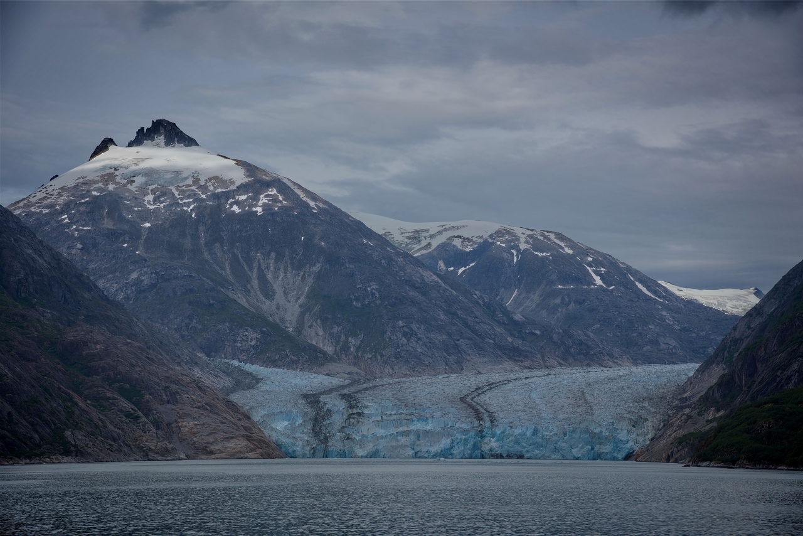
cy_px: 268
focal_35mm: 78
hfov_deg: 26.0
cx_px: 402
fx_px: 1740
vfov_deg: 17.5
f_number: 8
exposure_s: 1/250
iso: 100
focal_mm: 78
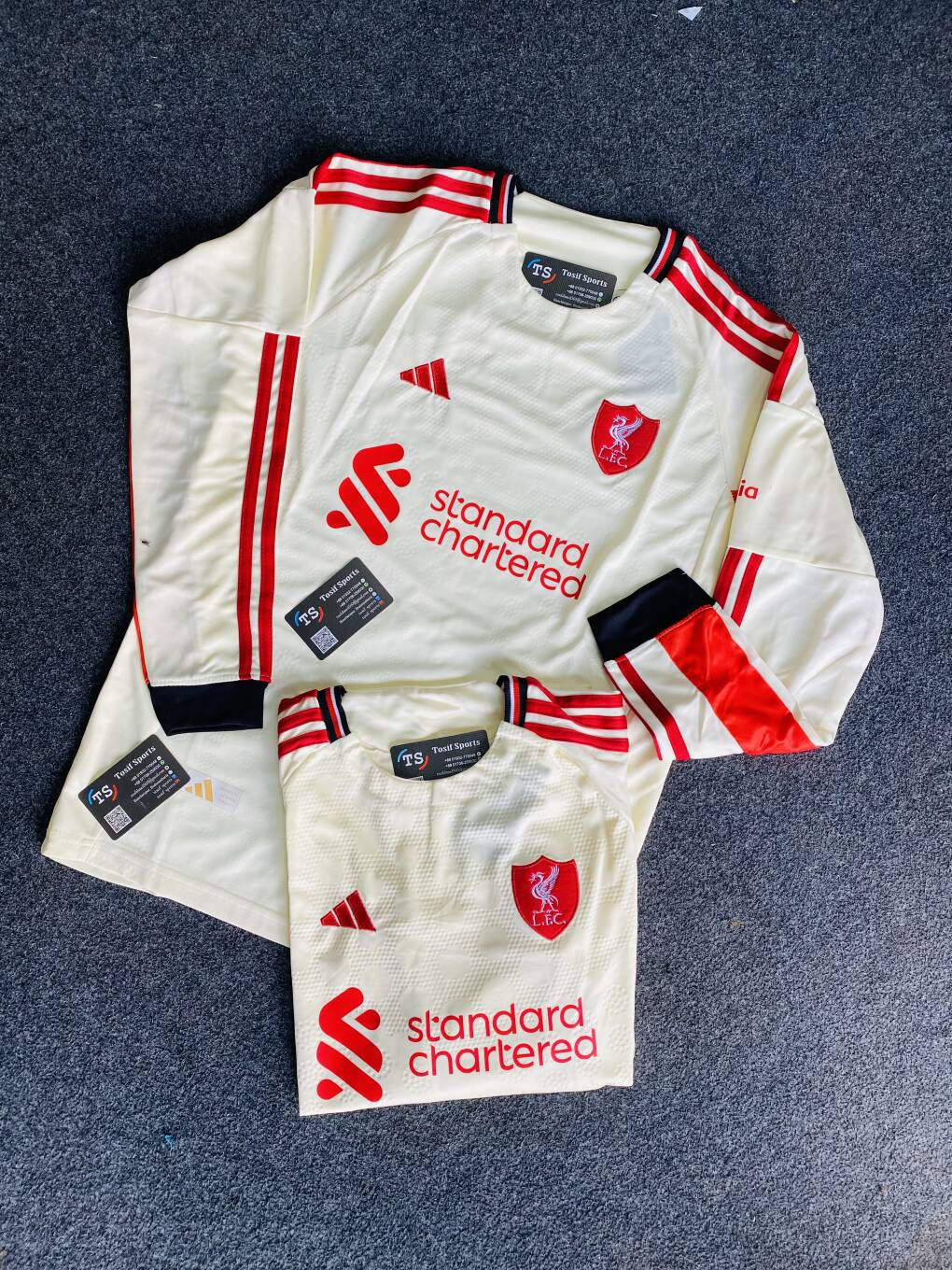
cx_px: 476
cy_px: 635
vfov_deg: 67.3
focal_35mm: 26
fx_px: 953
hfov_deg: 53.1
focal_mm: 4.25
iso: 32
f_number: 1.8
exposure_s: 1/211
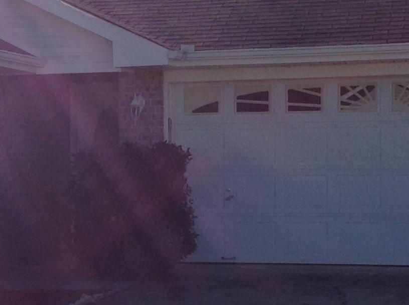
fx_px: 1238
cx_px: 145
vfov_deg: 14.0
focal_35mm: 105
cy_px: 189
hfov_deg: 18.7
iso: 25
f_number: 2.4
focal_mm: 3.3
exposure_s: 1/1656
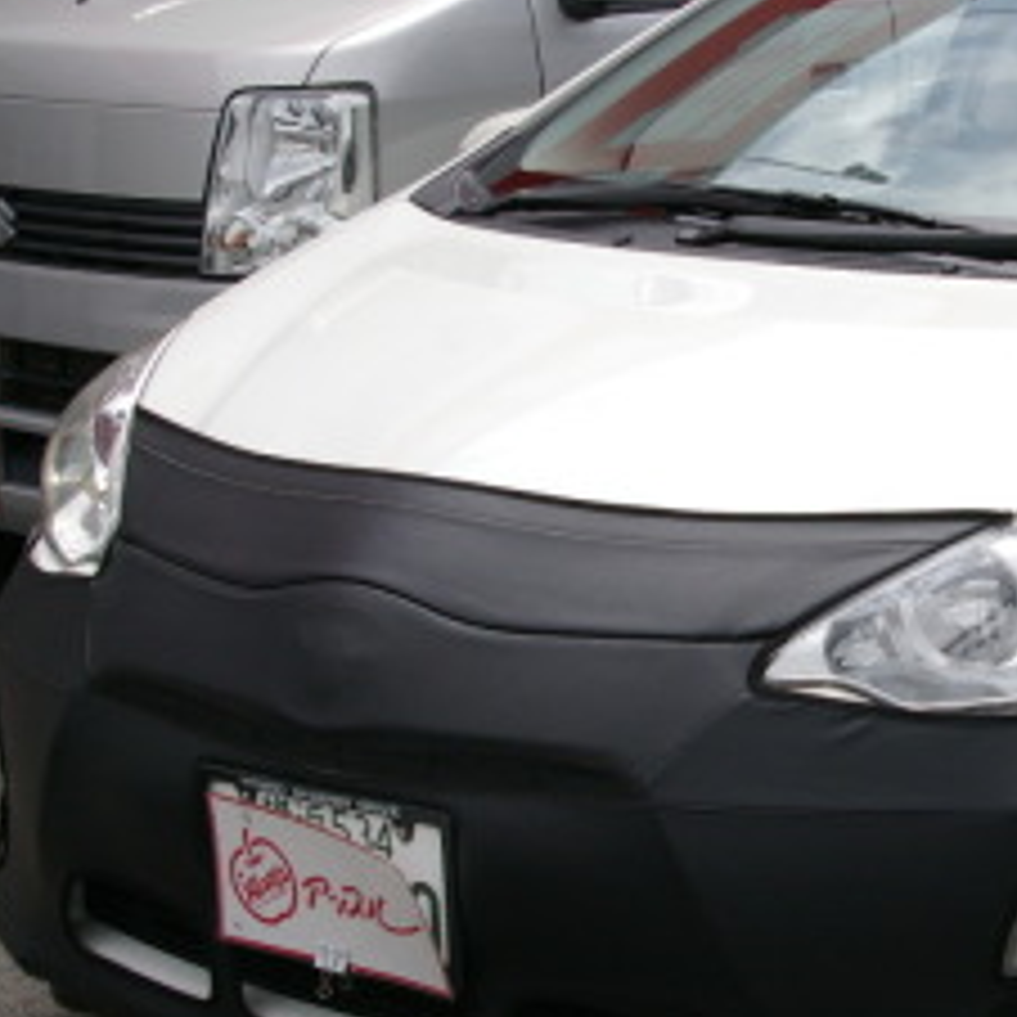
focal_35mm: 101
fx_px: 3357
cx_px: 1026
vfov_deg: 17.2
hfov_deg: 16.8
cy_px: 454
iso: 200
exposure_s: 1/500
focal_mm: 28
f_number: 8
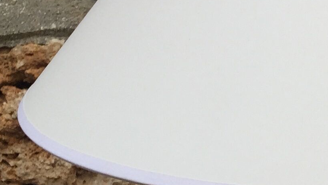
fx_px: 1096
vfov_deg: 9.6
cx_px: 445
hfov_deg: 16.0
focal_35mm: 126
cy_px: 17
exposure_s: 1/501
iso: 32
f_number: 2.2
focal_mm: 4.15
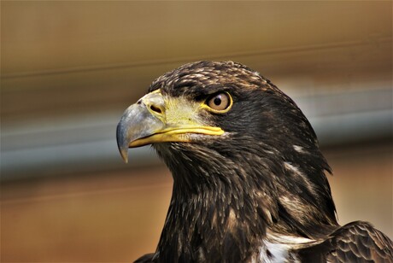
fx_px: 3771
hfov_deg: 6.0
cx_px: 196
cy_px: 132
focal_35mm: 345
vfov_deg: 4.0
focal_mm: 230
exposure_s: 1/400
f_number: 5.6
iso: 100
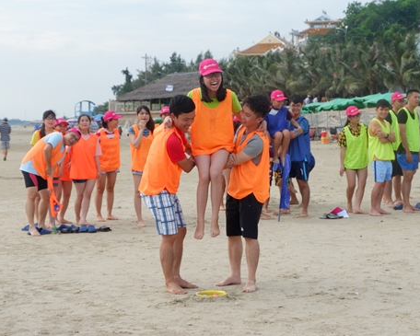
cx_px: 251
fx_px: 957
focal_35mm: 77
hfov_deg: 24.7
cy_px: 168
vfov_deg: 19.9
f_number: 8
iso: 200
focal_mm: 45.2
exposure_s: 1/210
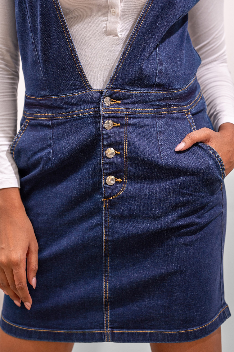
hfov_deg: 16.1
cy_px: 176
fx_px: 829
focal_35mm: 85
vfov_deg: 23.9
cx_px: 117
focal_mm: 85
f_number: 4
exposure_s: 1/250
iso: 400
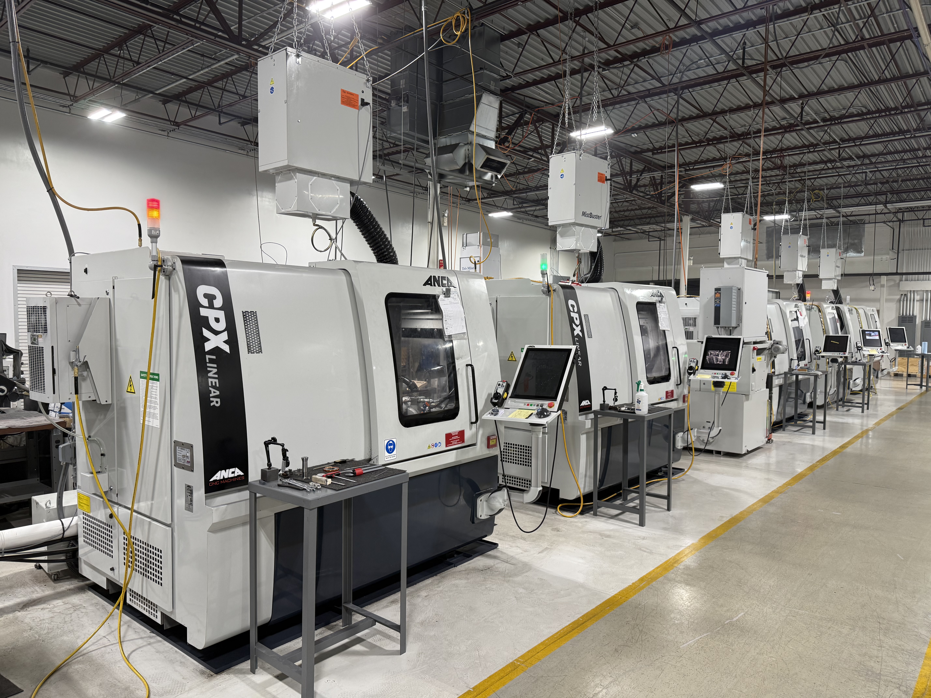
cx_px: 466
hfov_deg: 71.6
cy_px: 349
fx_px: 645
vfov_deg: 56.8
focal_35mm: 24
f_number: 1.78
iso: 160
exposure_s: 1/121
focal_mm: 6.76
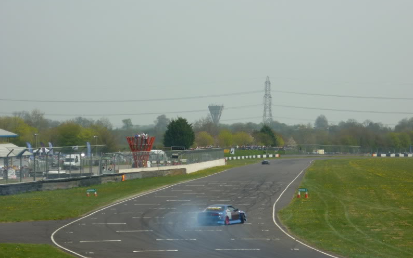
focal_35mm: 124
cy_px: 112
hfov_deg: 16.8
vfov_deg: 10.6
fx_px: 1396
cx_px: 207
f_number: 5.3
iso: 80
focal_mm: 19.1
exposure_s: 1/640
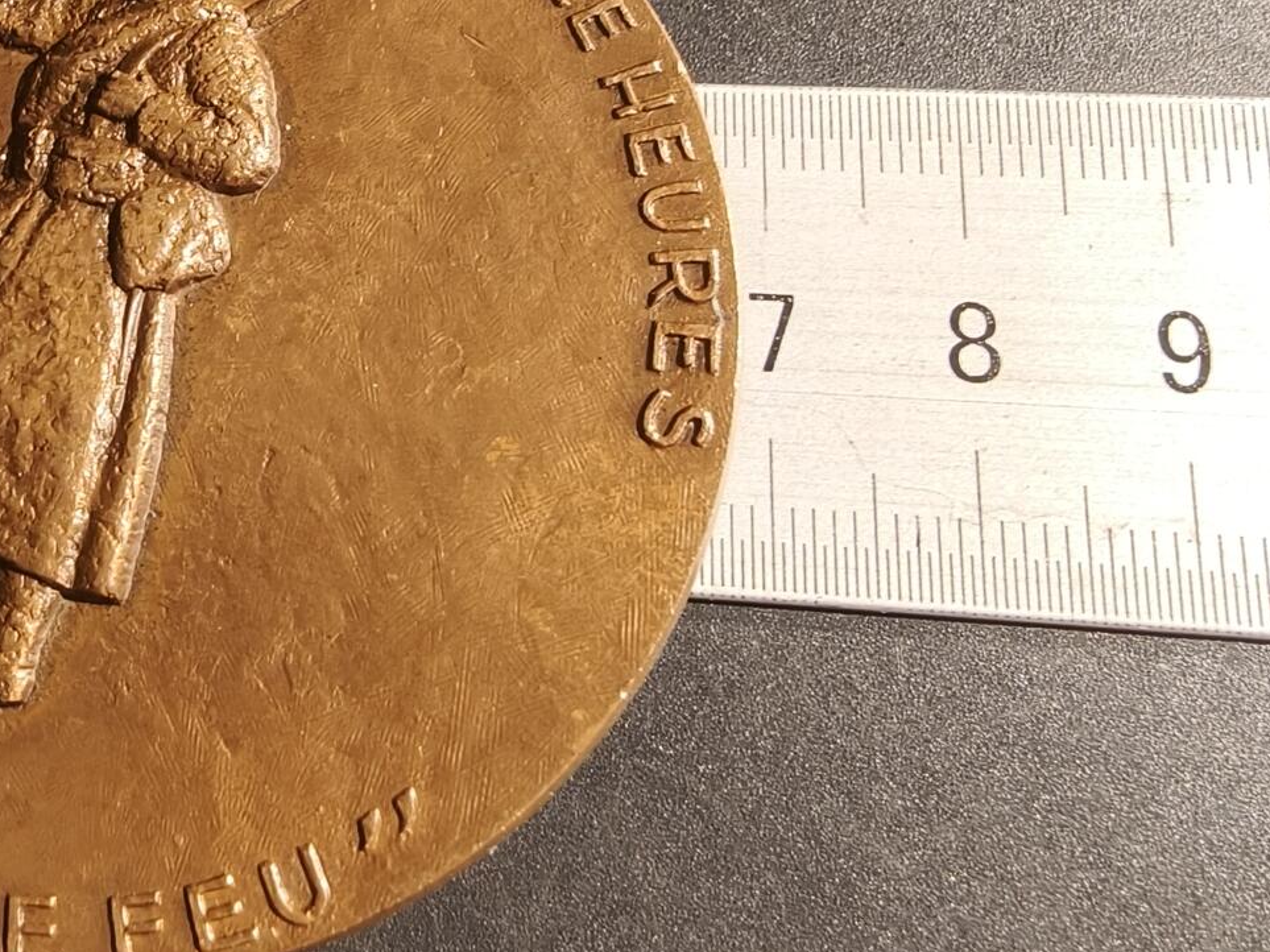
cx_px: 480
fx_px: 1577
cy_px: 595
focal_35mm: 43
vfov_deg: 33.4
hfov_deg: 43.5
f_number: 2
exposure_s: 1/50
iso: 160
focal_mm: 2.32
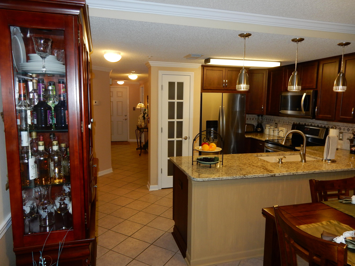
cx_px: 178
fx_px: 256
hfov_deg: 69.4
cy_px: 133
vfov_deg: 54.9
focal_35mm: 25
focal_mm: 4.5
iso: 200
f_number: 3.7
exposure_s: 1/30
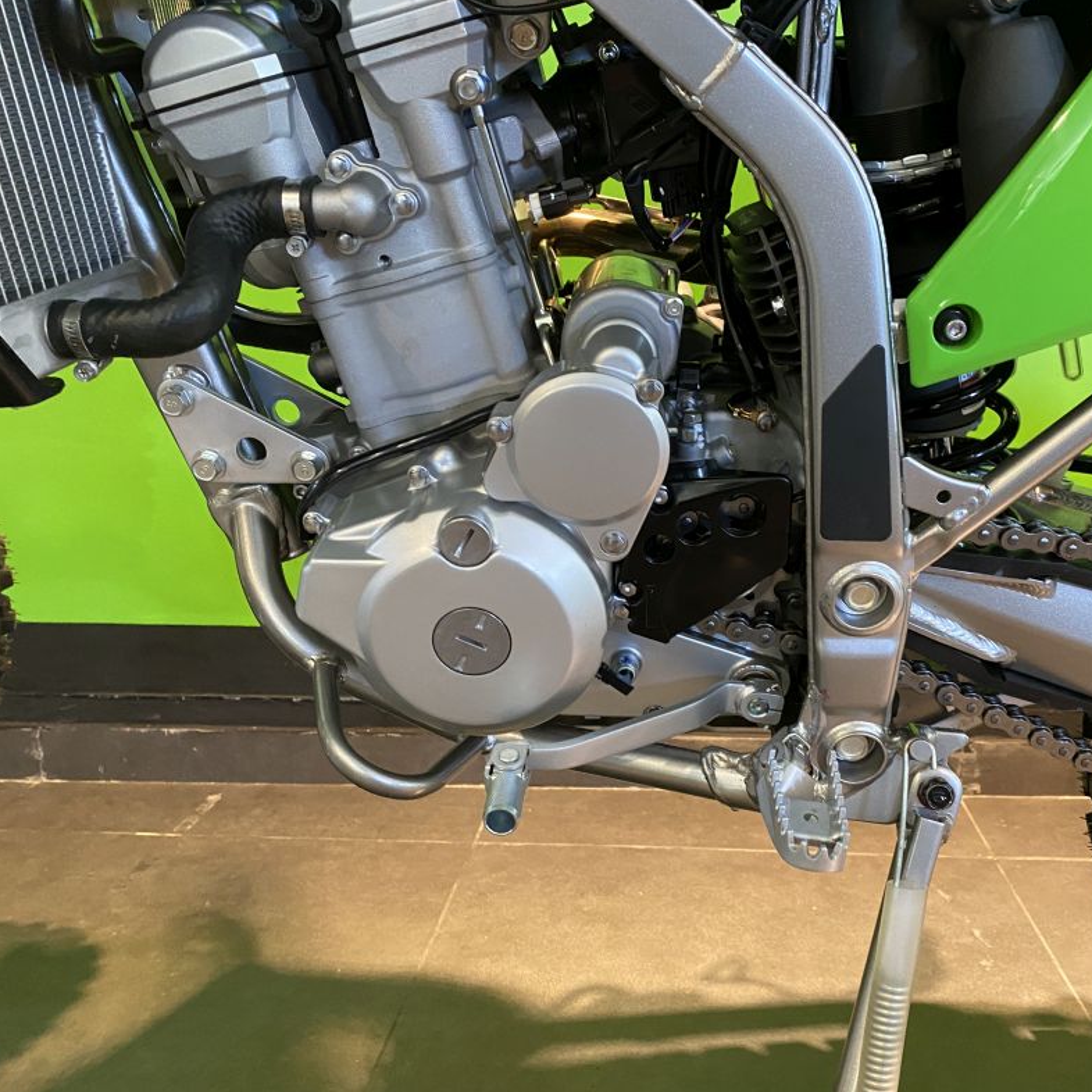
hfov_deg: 52.1
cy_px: 545
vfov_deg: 52.5
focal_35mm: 31
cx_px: 665
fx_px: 1106
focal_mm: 4.25
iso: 500
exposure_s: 1/33
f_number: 1.8
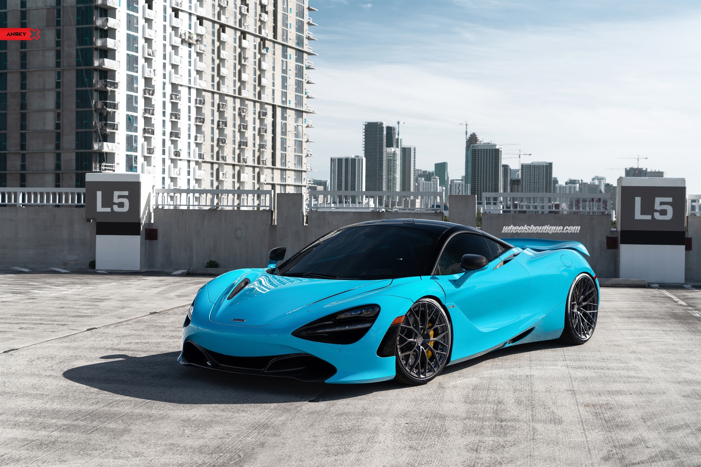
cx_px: 350
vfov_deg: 25.0
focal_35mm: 54
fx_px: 1051
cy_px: 234
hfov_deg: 36.9
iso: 200
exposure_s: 1/320
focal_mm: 54
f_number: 6.3
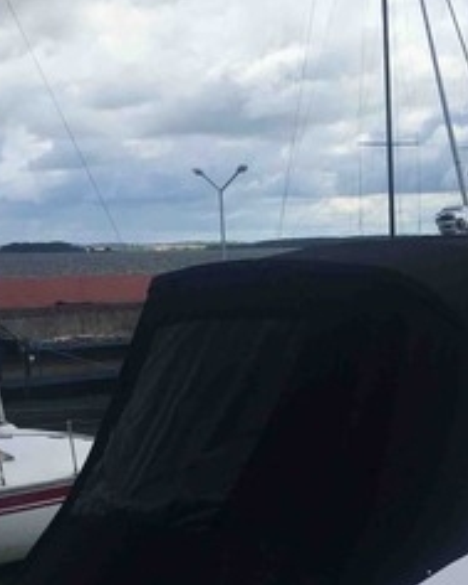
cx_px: 401
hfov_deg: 20.9
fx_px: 1246
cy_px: 459
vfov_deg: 26.0
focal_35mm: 72
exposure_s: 1/1883
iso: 32
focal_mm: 4.15
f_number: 2.2
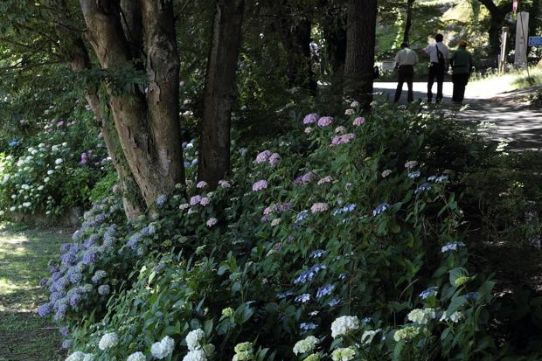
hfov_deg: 28.1
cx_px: 146
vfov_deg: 19.1
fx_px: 1069
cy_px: 261
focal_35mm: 71
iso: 200
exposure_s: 1/350
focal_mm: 28.9
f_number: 3.2
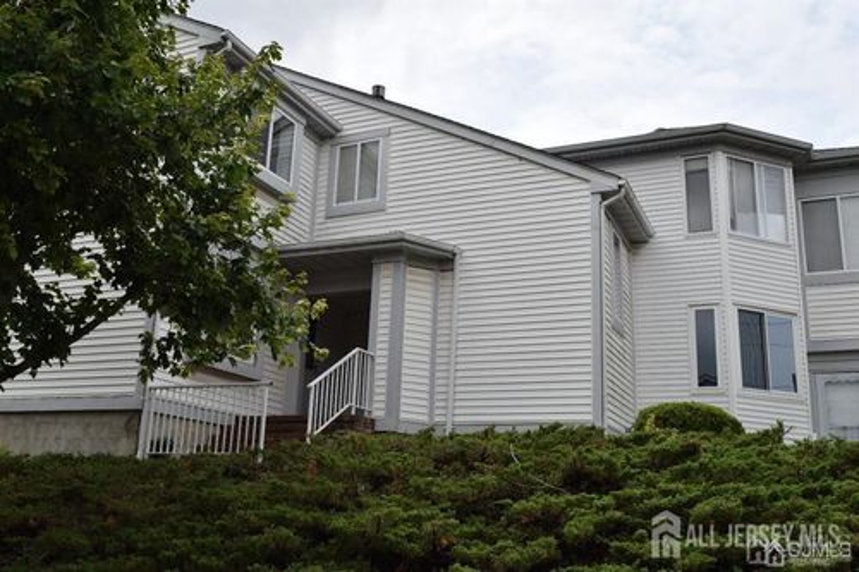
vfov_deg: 36.8
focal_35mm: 36
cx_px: 430
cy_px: 286
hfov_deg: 53.1
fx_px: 859
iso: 100
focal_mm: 24
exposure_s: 1/200
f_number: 11
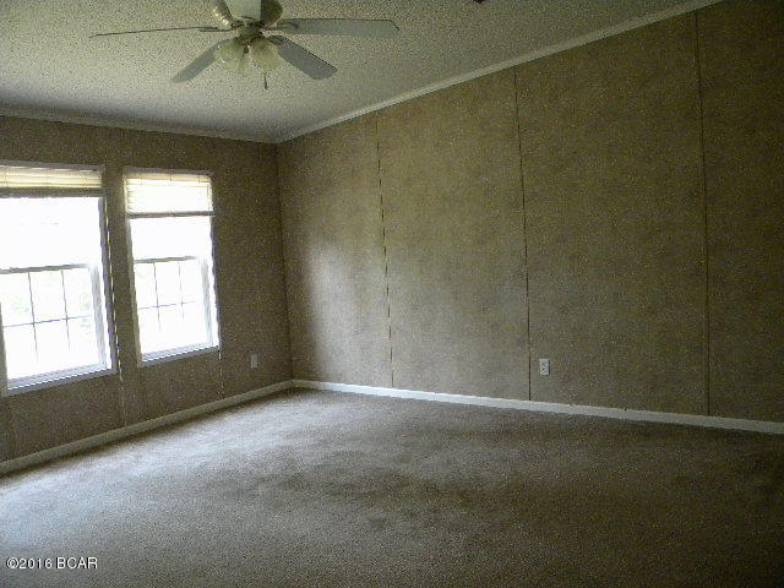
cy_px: 294
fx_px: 634
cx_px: 392
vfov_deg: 49.7
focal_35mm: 28
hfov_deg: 63.4
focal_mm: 5
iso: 393
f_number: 3.5
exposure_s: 1/59.4
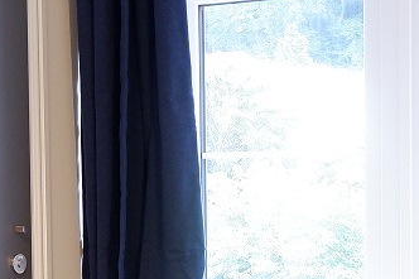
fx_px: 1210
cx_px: -95
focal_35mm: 104
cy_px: 215
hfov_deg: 18.5
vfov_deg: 13.1
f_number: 4
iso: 1000
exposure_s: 1/25
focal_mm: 15.6
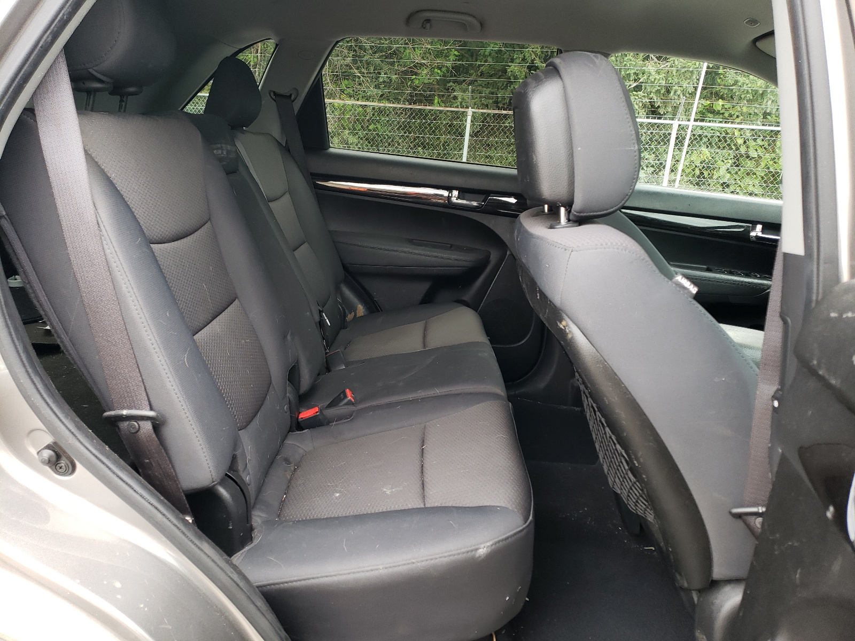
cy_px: 320
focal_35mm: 26
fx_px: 642
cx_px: 428
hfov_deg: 67.3
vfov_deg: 53.1
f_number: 1.5
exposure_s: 1/60.2
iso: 80
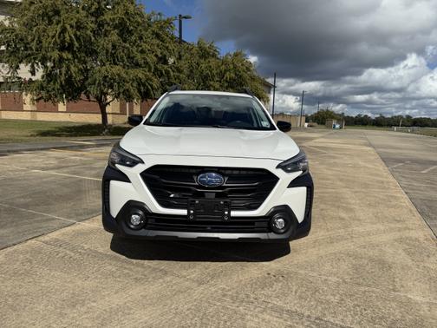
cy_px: 164
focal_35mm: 24
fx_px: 303
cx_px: 218
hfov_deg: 71.6
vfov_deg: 56.8
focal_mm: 6.76
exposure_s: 1/11905
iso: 80
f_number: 1.78
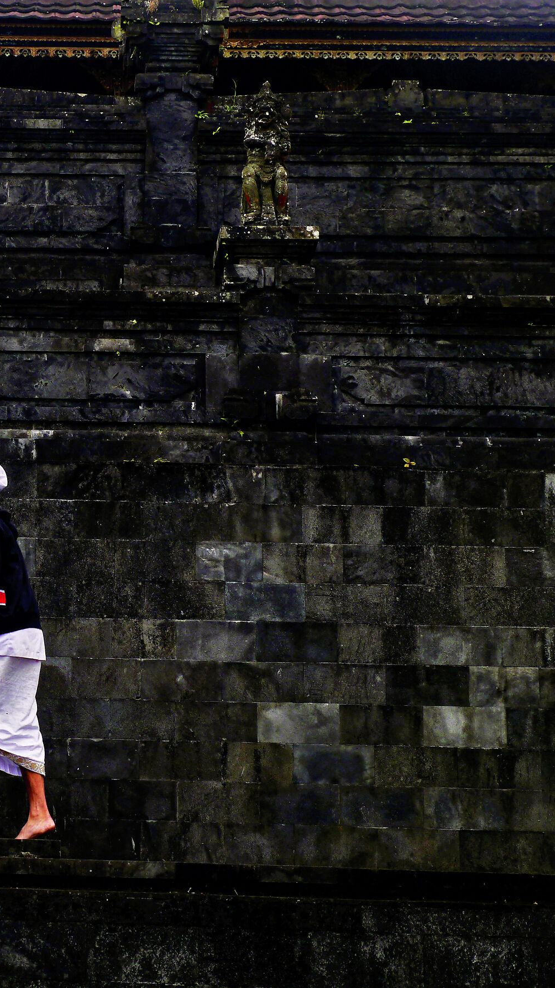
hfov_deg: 14.5
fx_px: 2146
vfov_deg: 25.9
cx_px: -20
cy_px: 491
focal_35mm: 82
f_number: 4
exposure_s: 1/640
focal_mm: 28
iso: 160
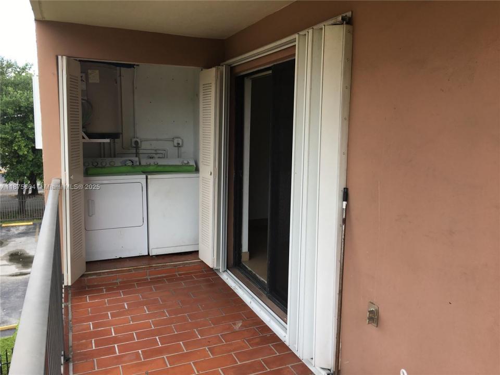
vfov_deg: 48.2
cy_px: 188
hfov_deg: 61.7
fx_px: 419
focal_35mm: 29
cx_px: 250
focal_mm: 4.15
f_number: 2.2
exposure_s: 1/265
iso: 25
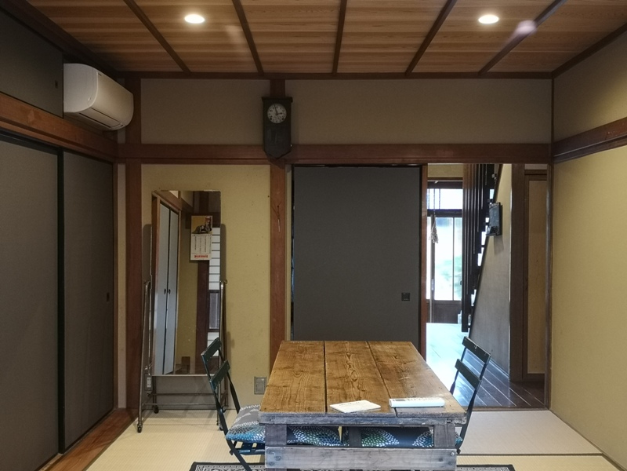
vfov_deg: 38.7
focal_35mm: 37
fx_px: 670
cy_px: 236
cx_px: 314
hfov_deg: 50.1
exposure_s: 1/33.3
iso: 320
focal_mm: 3.95
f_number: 1.8
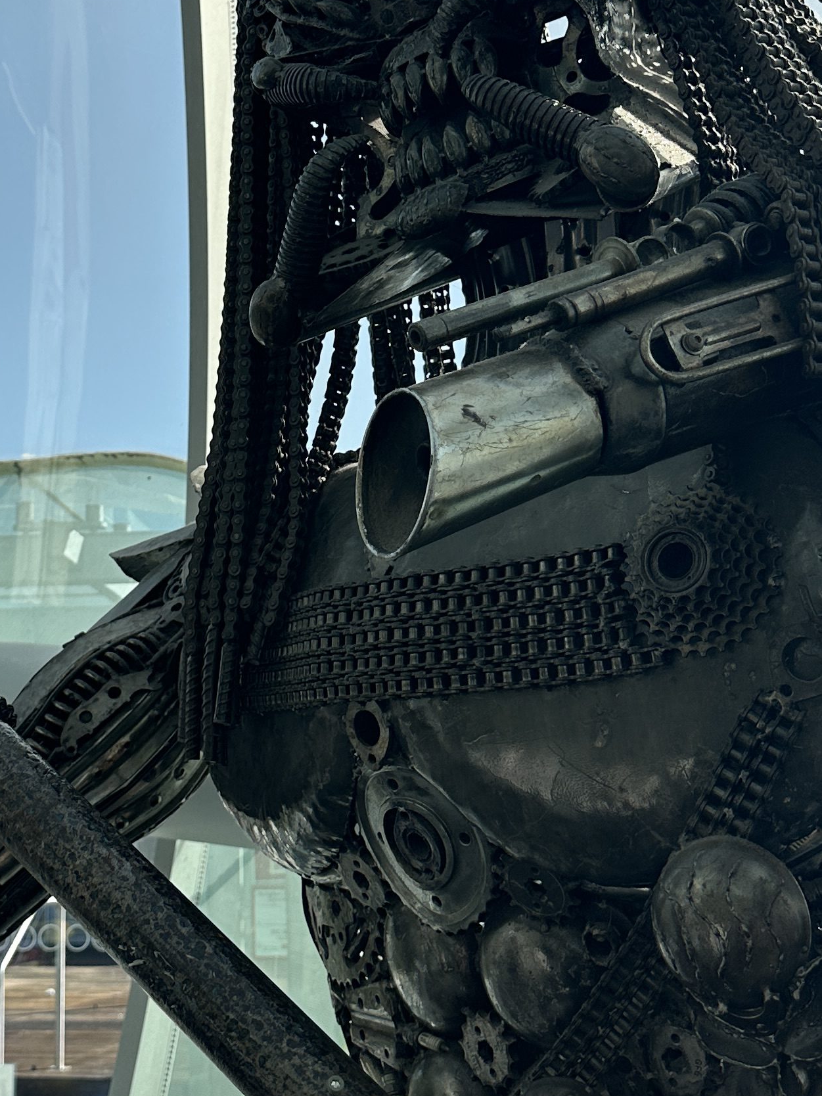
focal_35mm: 58
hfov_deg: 24.9
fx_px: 1836
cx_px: 208
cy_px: 422
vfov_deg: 33.1
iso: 80
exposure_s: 1/2299
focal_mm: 6.86
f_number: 1.78
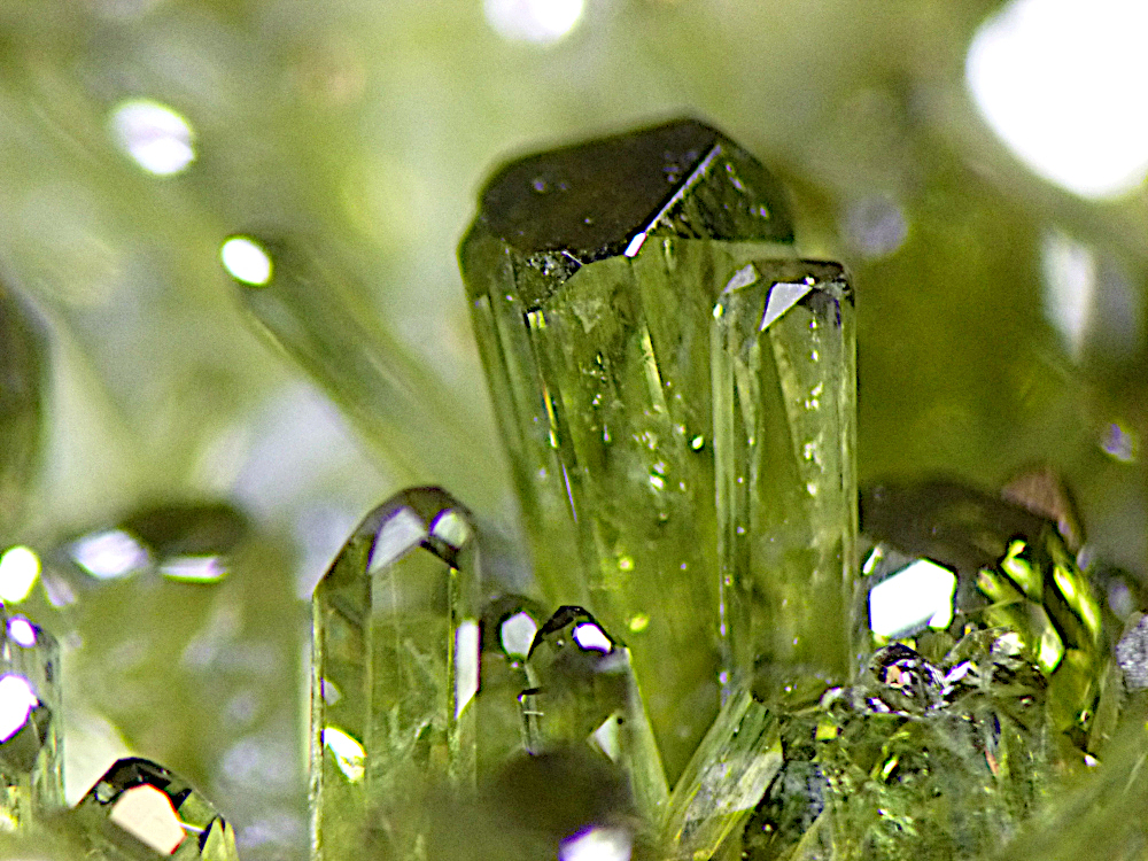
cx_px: 574
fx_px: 3316
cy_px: 430
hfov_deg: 19.6
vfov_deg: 14.8
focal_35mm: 100
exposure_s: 1/60
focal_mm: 18
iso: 400
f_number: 5.7
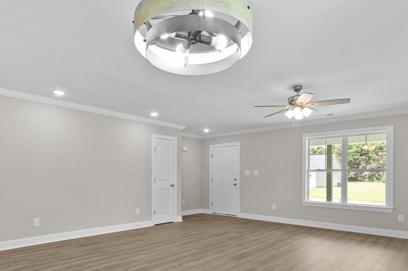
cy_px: 183
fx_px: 260
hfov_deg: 76.1
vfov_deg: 53.8
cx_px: 191
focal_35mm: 23
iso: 250
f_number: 8
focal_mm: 14
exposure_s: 1/6
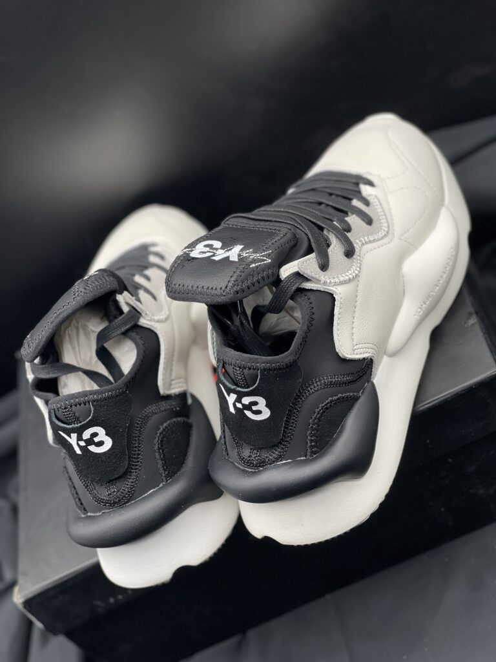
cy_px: 331
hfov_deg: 22.9
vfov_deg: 30.3
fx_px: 1223
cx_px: 248
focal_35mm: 64
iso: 100
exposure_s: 1/100
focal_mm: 7.5
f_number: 2.2
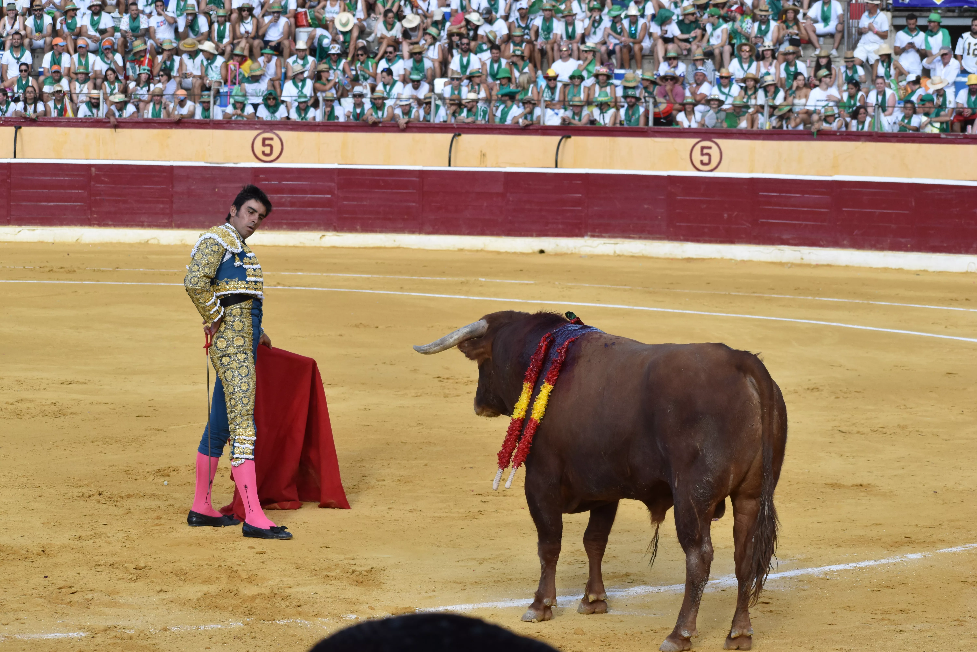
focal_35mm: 105
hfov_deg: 19.5
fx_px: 2849
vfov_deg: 13.0
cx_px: 488
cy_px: 326
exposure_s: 1/1000
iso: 800
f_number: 8
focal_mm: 70
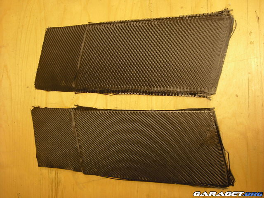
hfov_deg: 50.1
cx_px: 132
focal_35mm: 37
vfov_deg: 38.7
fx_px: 282
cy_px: 99
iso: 100
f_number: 2.7
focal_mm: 6.2
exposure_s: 1/25
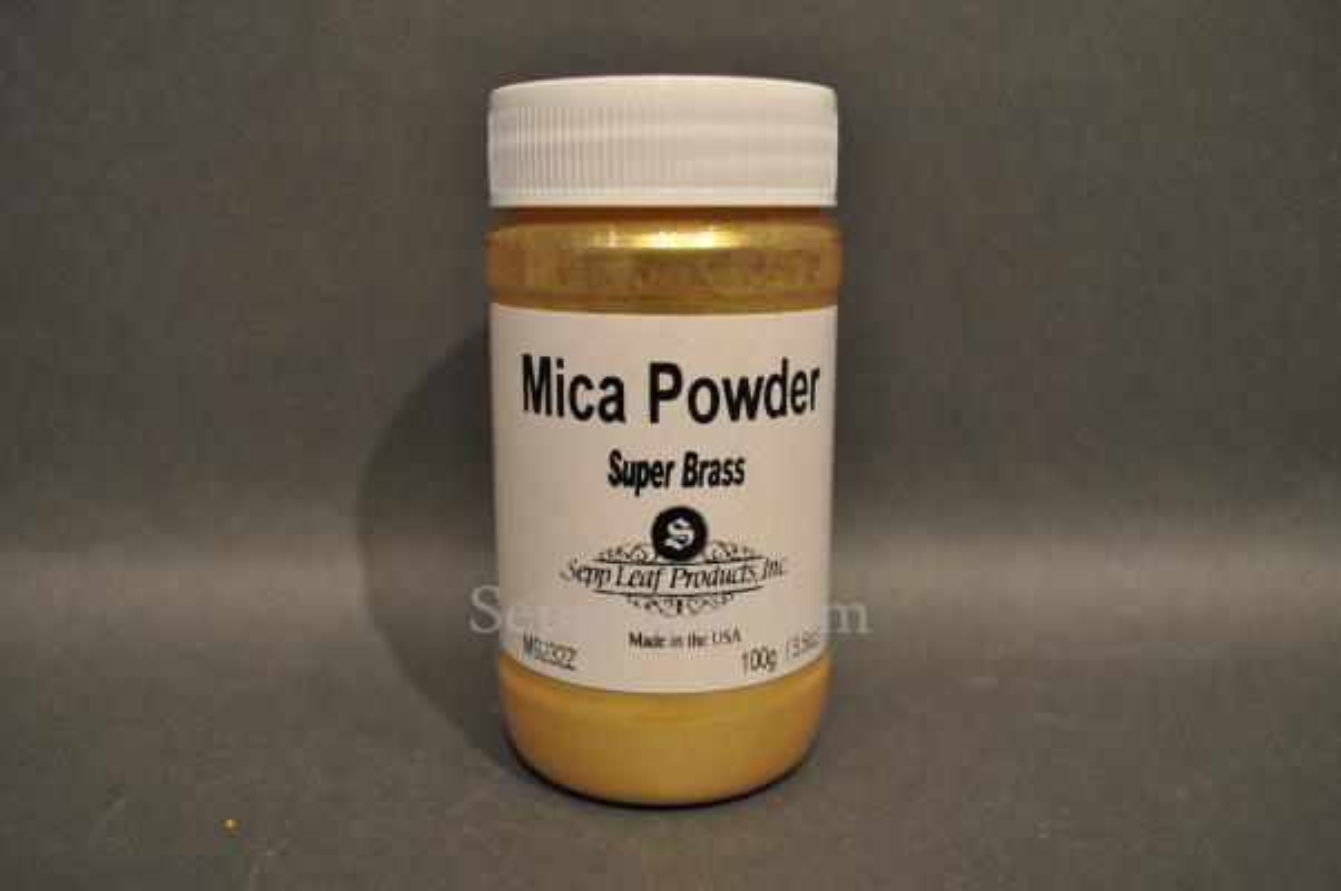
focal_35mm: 33
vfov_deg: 39.9
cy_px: 446
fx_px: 1228
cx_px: 670
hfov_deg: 57.3
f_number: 5
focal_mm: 22
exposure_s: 1/100
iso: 400
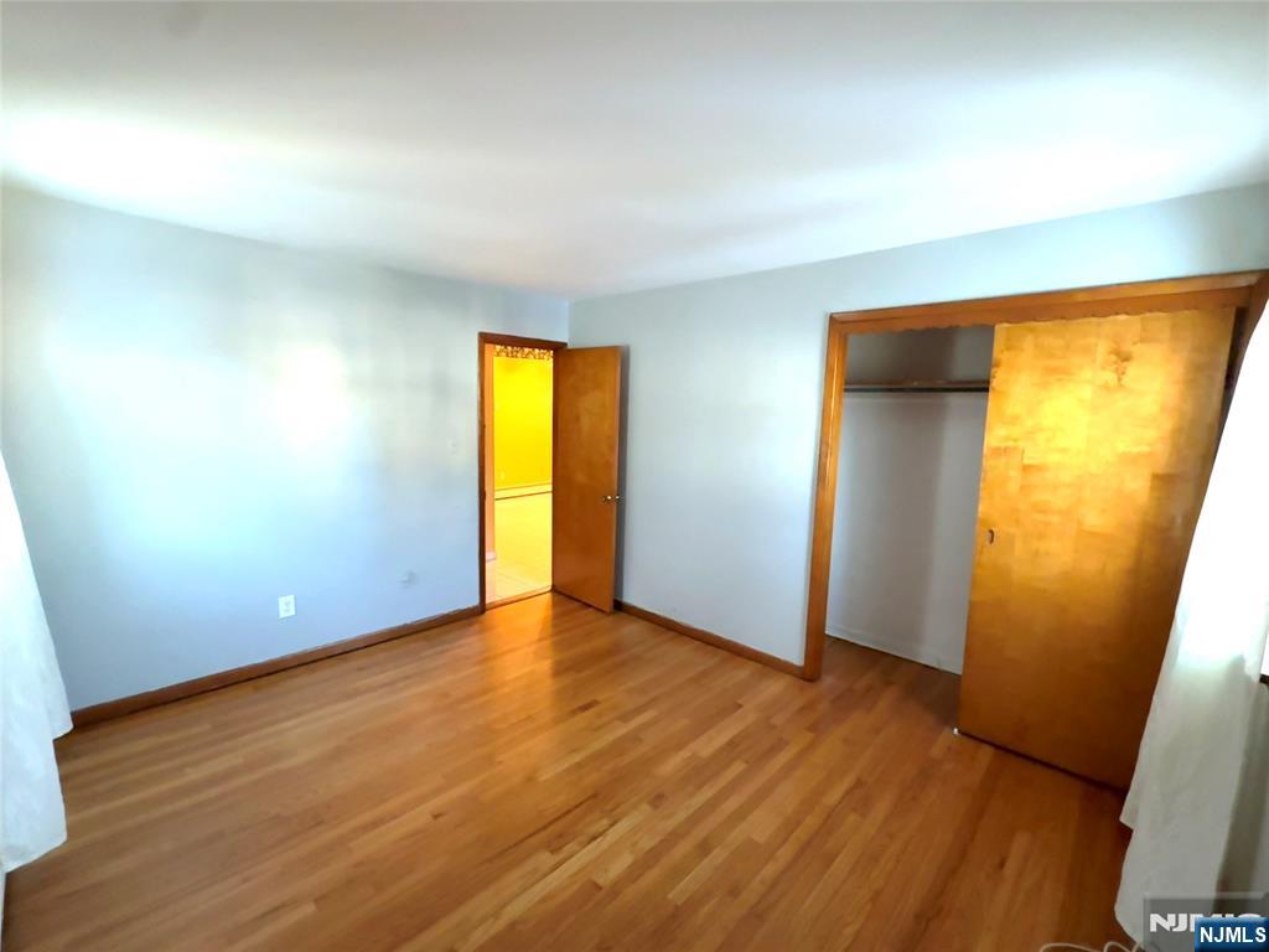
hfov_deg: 102.1
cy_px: 476
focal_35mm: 14
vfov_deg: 85.7
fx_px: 513
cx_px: 634
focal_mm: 2.22
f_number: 2.2
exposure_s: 1/60
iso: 200
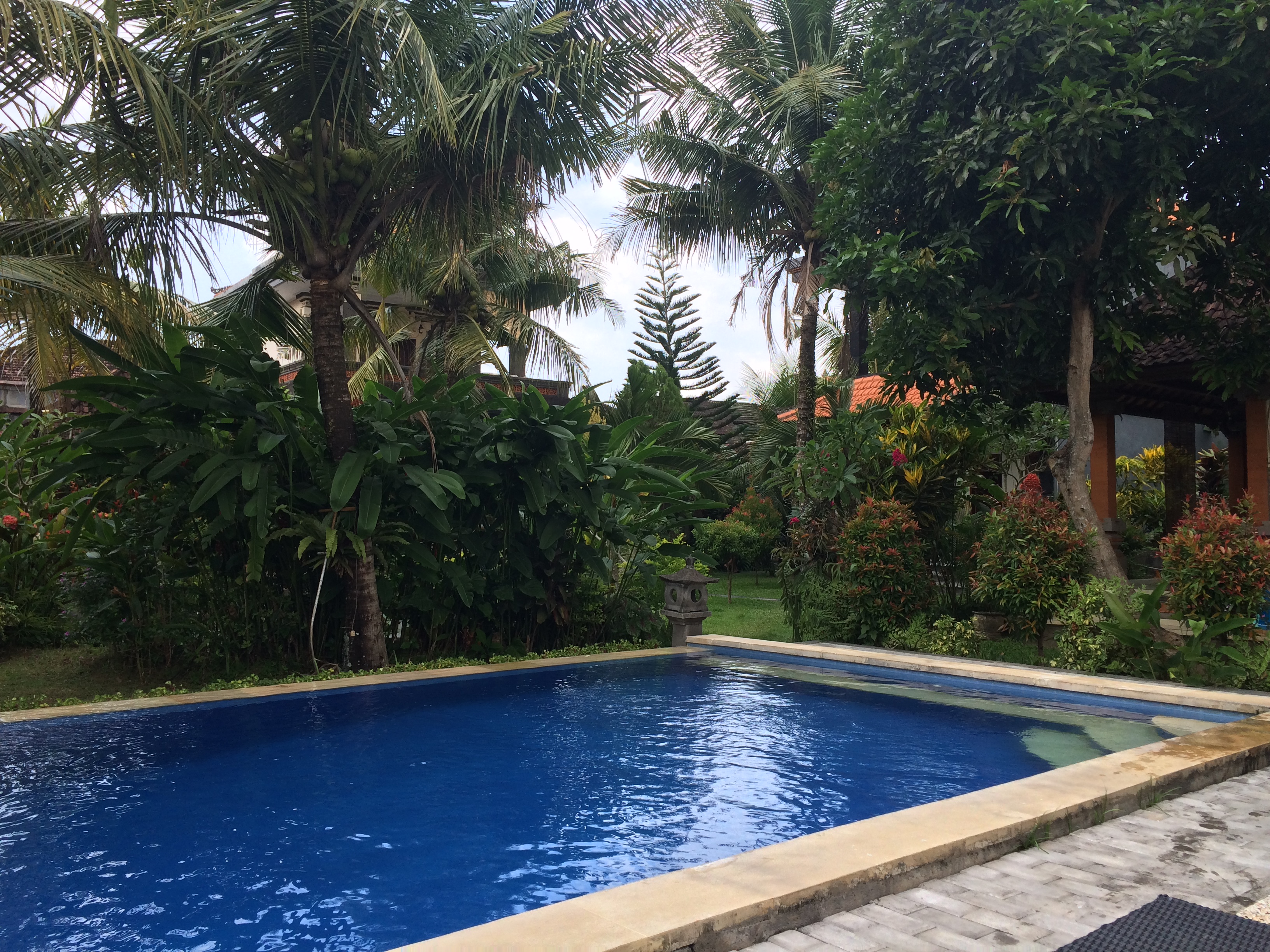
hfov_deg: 61.7
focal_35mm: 29
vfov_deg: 48.2
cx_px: 635
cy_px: 476
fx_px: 1064
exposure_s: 1/451
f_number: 2.2
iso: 32
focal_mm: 4.15
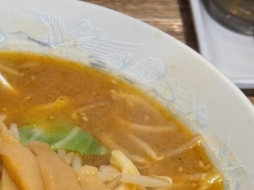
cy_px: 223
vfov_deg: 11.5
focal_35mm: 127
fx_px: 932
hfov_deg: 15.3
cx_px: 3
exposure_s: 1/50
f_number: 1.6
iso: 64
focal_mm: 5.96
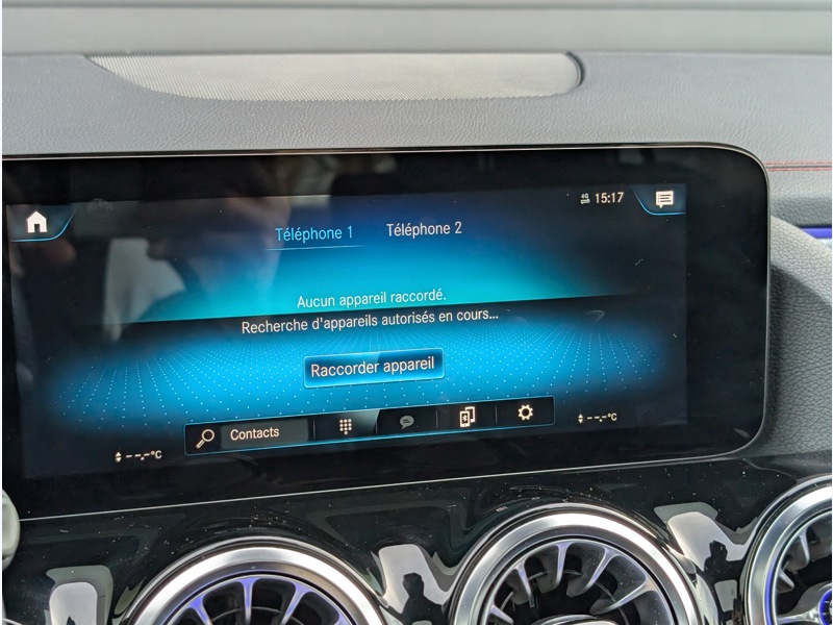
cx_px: 416
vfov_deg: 29.7
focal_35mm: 49
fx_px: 1179
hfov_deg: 38.9
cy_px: 312
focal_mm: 6.9
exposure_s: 1/308
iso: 173
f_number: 1.68
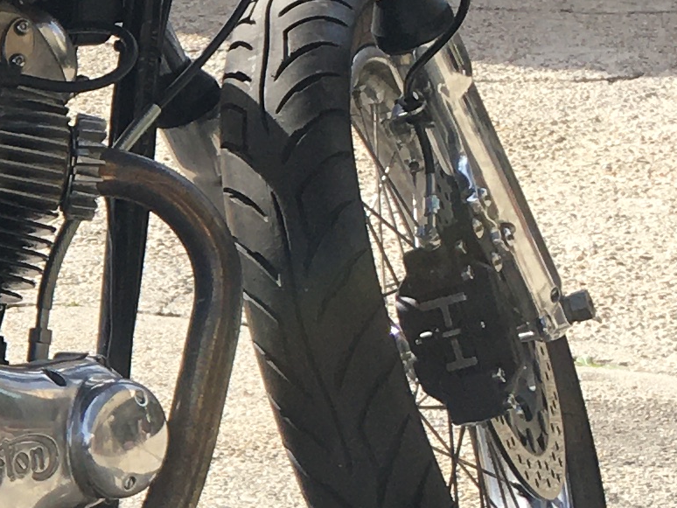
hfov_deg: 11.9
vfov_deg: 9.8
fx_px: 2954
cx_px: -608
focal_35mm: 151
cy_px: 348
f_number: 2.2
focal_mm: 4.15
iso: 25
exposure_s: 1/625
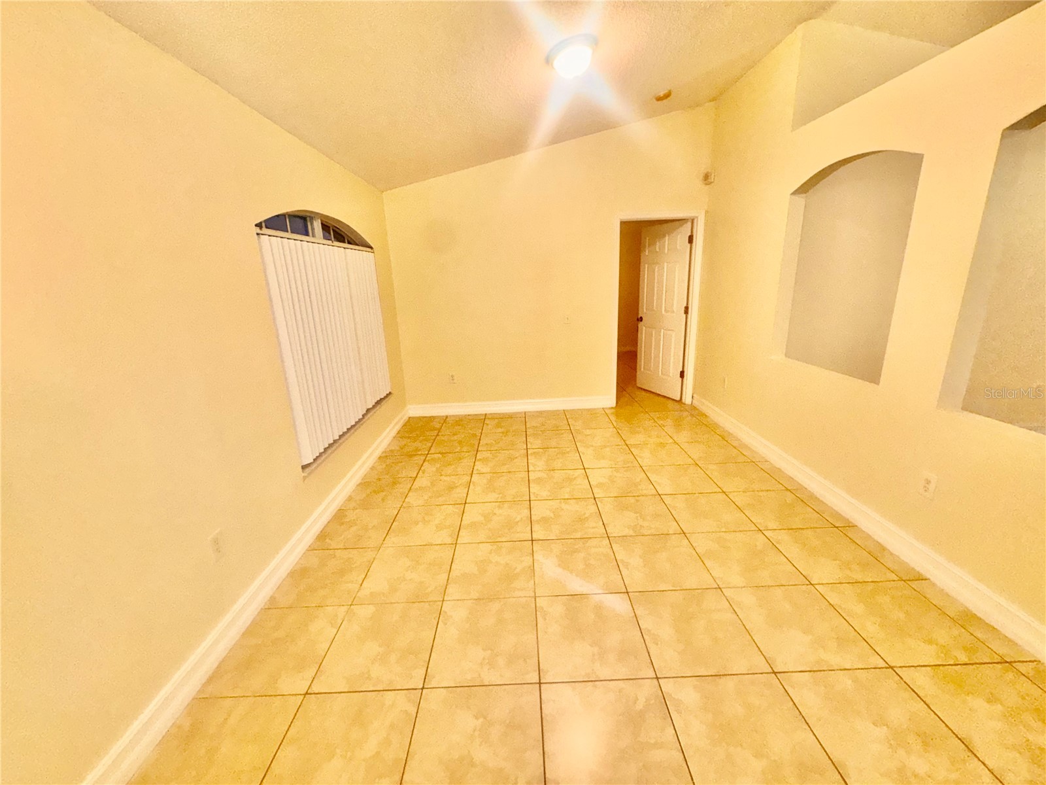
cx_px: 523
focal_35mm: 14
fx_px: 423
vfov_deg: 85.7
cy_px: 392
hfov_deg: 102.1
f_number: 2.2
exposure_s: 1/60
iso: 160
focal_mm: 2.22
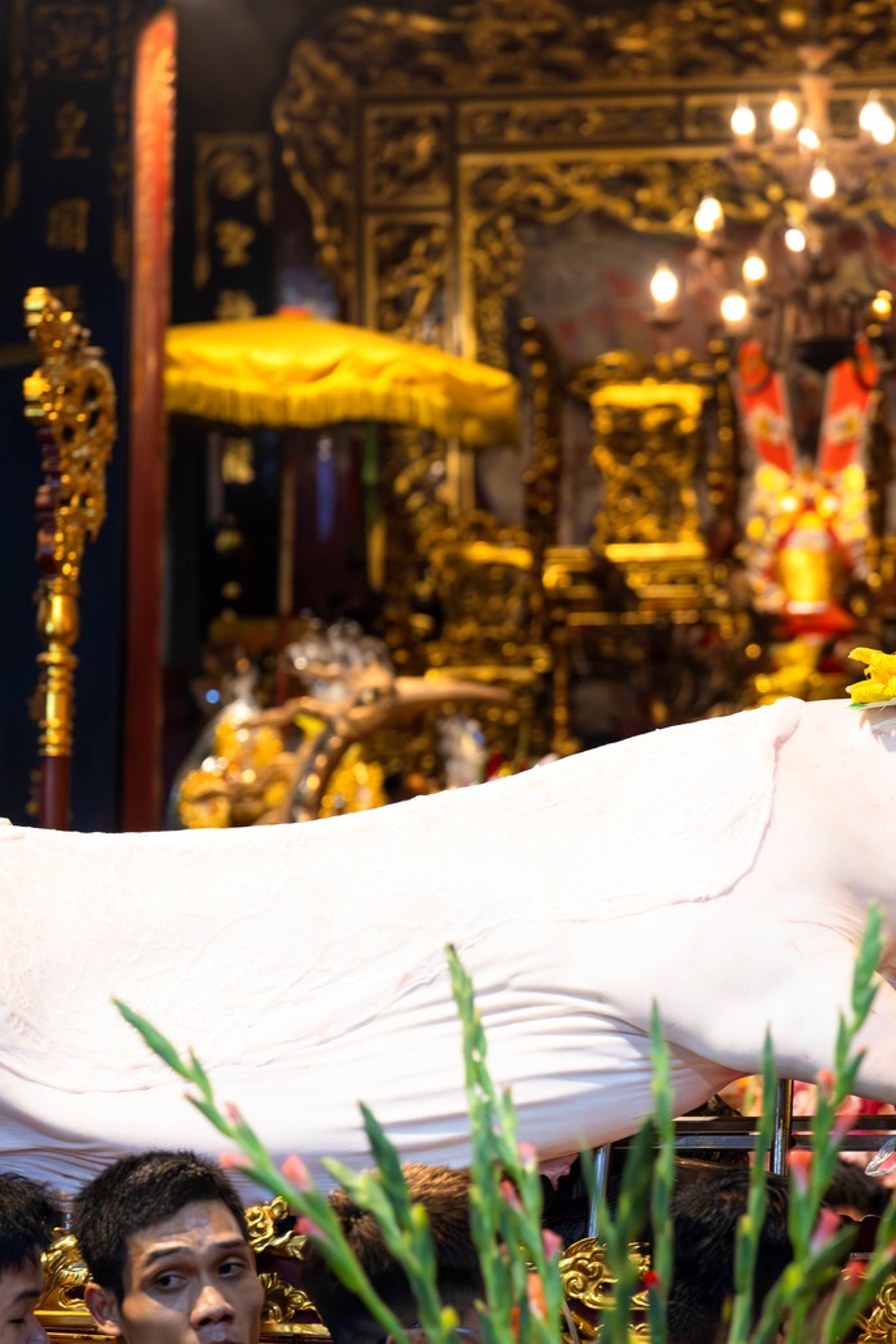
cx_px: 632
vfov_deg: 15.1
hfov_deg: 10.1
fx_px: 5077
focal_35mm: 136
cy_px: 854
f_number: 2.8
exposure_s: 1/250
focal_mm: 70
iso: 4000
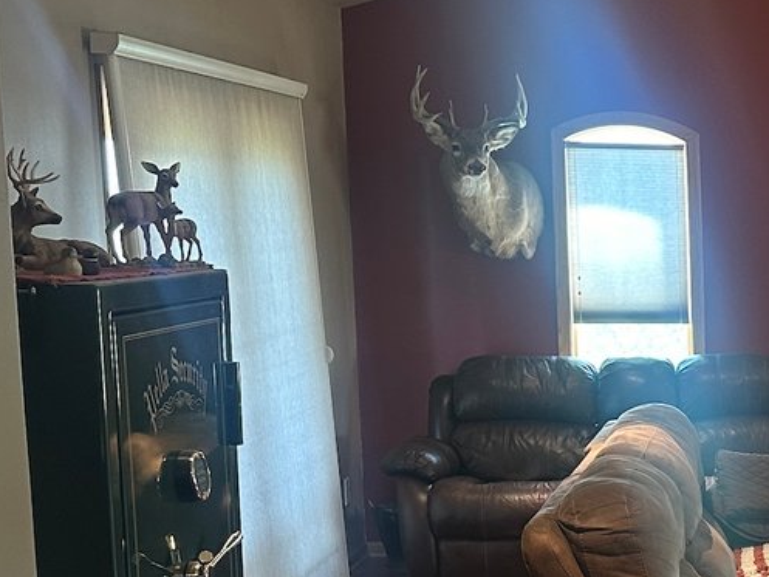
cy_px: 422
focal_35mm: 73
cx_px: 1140
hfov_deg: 22.2
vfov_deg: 20.0
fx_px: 1622
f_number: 1.78
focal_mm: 6.86
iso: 160
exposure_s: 1/60
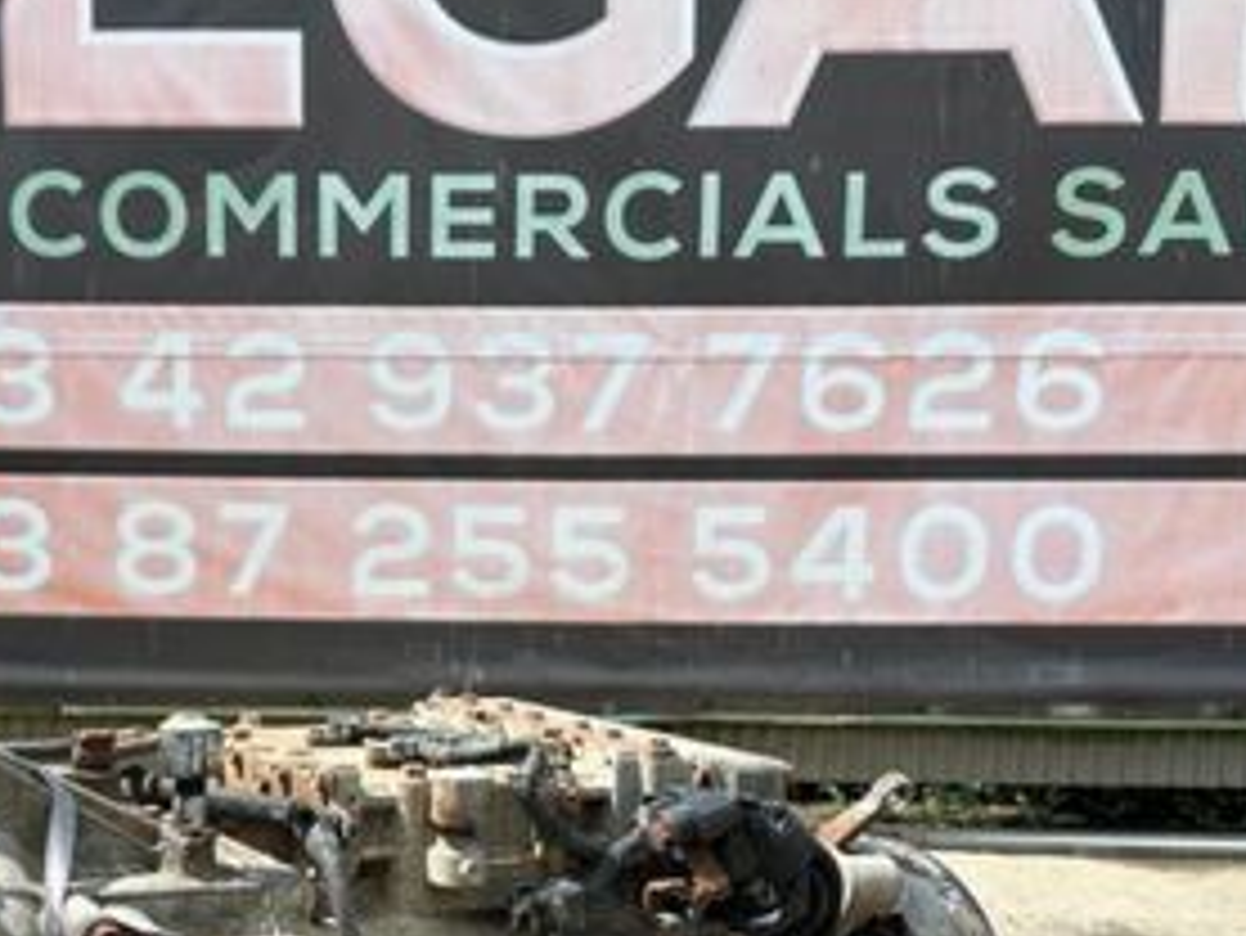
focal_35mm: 52
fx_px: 1873
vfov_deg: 27.7
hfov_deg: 36.5
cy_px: 698
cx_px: 423
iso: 80
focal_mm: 6.86
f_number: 1.78
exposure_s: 1/2410
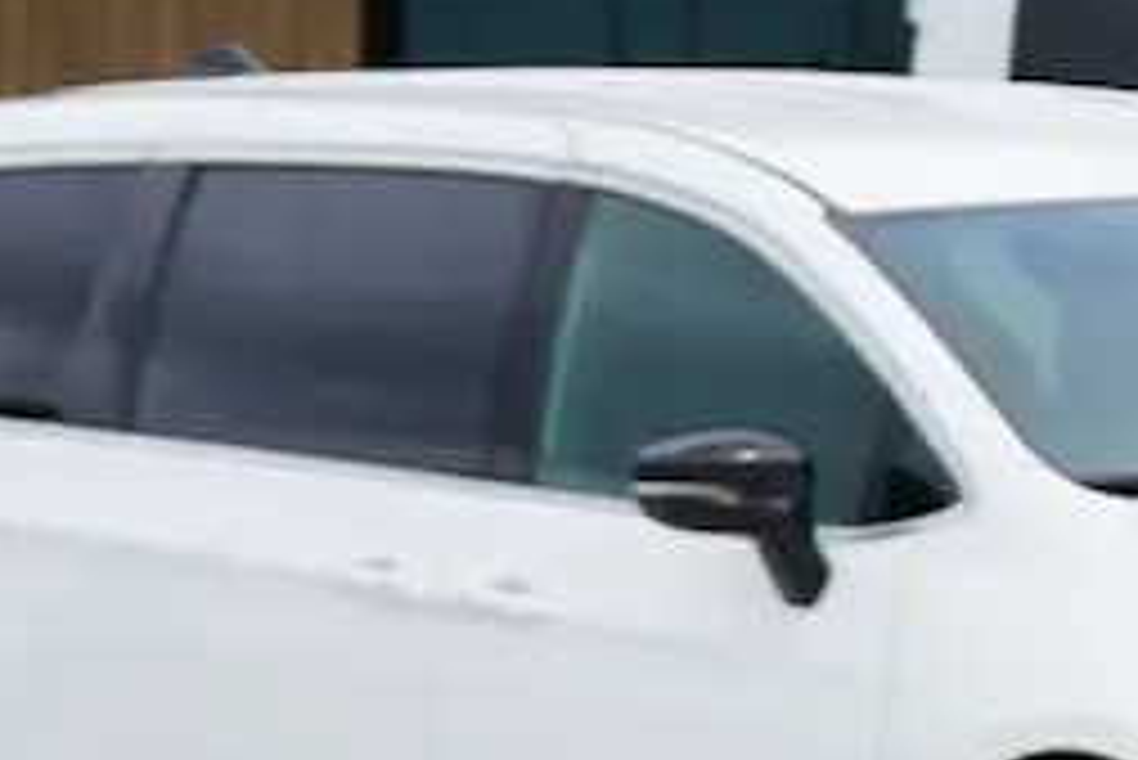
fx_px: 14739
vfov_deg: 2.9
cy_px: -371
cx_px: 3553
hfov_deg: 4.2
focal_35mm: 466
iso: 100
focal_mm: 59
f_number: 5.6
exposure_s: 1/400
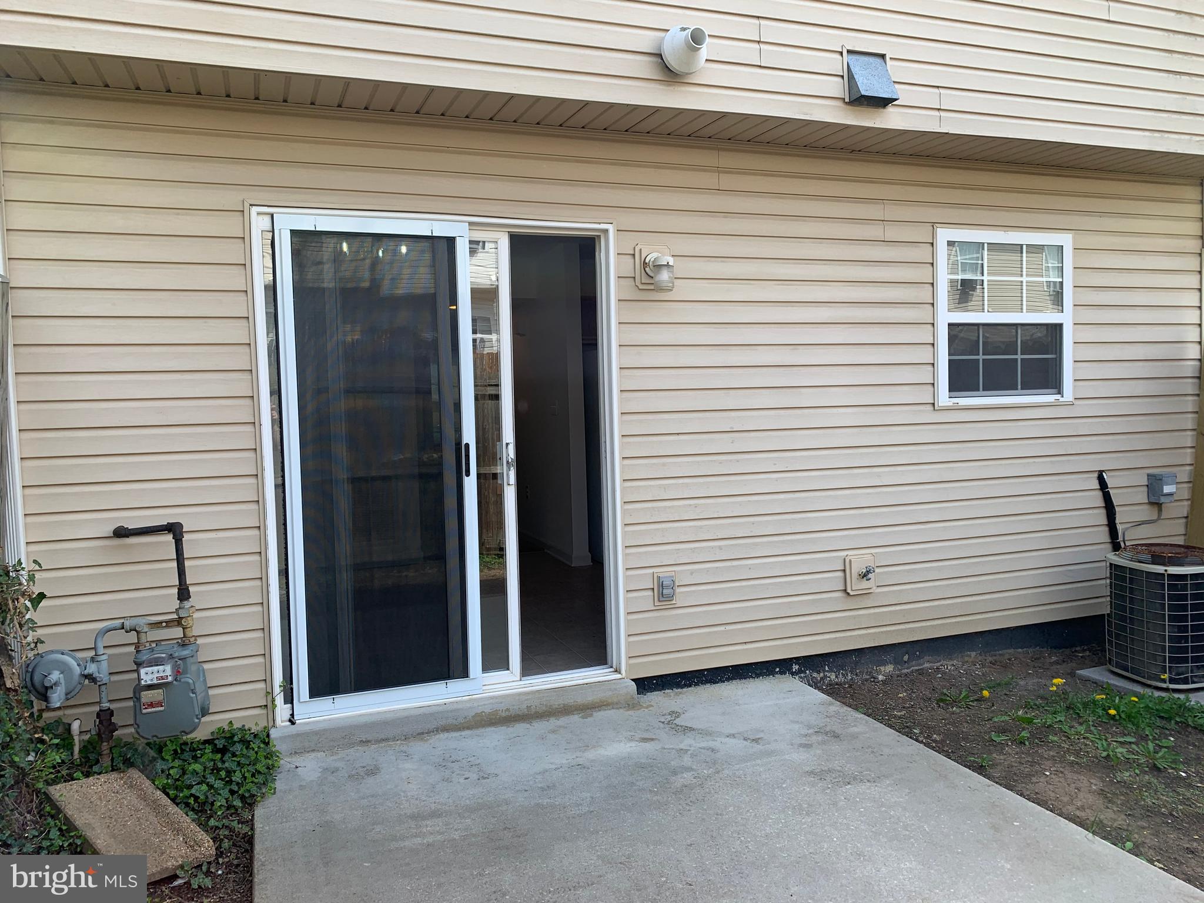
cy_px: 452
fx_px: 904
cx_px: 602
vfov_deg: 53.1
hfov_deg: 67.3
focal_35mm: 26
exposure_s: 1/570
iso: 25
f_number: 1.8
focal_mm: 4.25
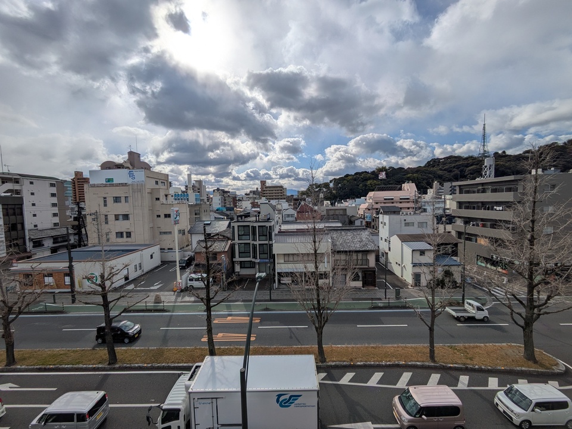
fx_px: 231
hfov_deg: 102.1
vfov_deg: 85.7
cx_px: 286
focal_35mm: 14
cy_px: 214
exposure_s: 1/6410
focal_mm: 1.83
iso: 47
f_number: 2.2
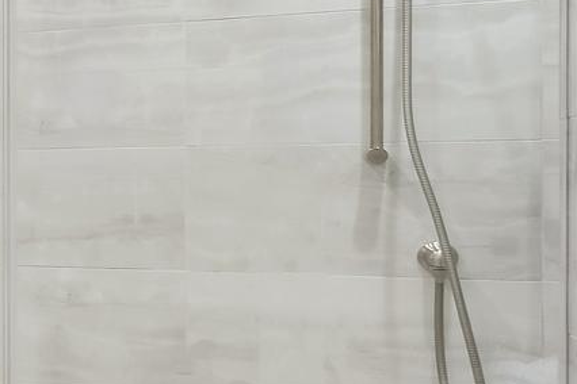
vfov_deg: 17.7
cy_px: 209
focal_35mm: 77
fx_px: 1234
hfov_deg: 16.2
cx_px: -719
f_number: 11
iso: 200
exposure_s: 1/25
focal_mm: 16
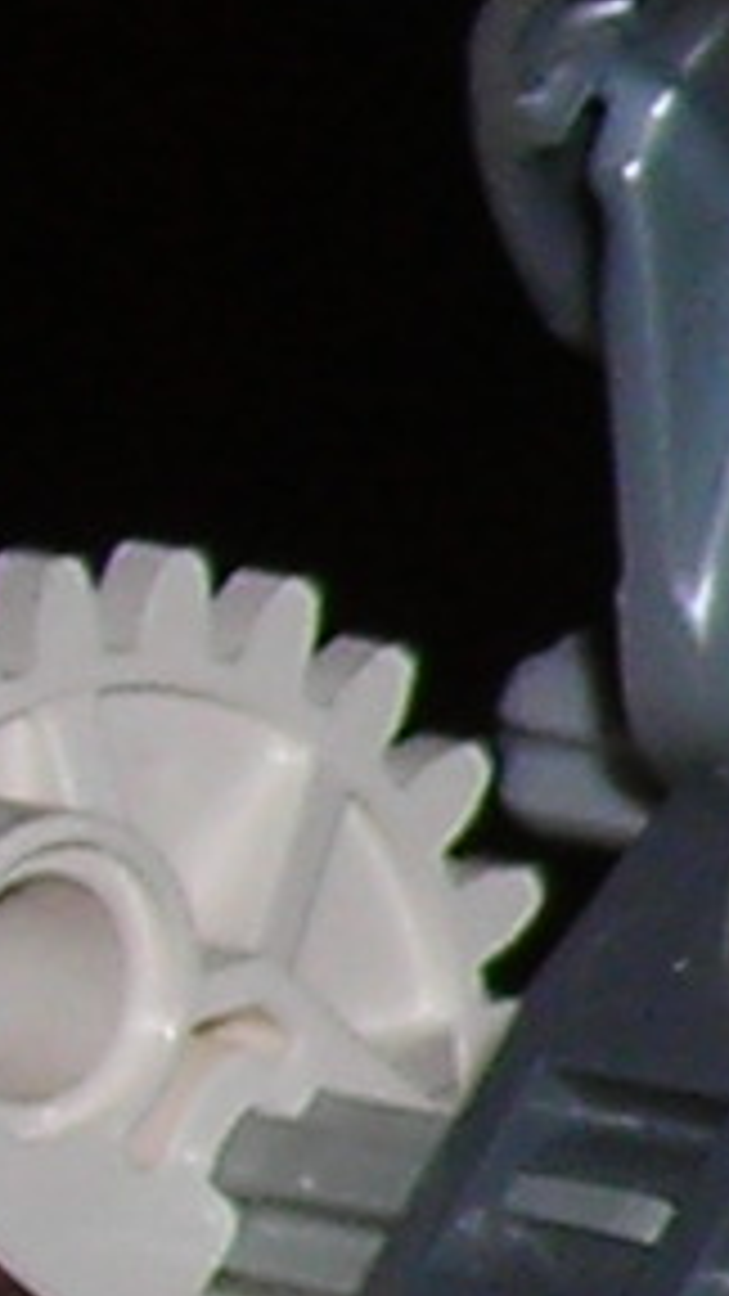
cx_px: 3969
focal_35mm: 372
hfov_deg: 3.0
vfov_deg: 5.8
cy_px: 1800
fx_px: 12784
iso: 50
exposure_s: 1/60.1
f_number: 6.4
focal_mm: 6.3
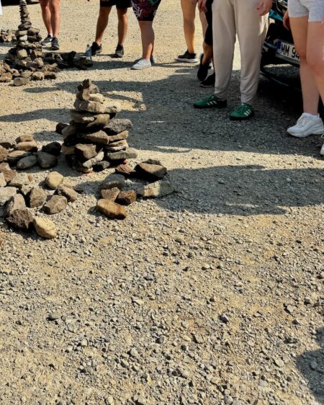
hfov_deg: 36.3
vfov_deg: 44.2
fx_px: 479
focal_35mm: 40
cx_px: 74
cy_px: 99
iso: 80
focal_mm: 6.76
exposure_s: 1/4608
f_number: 1.78
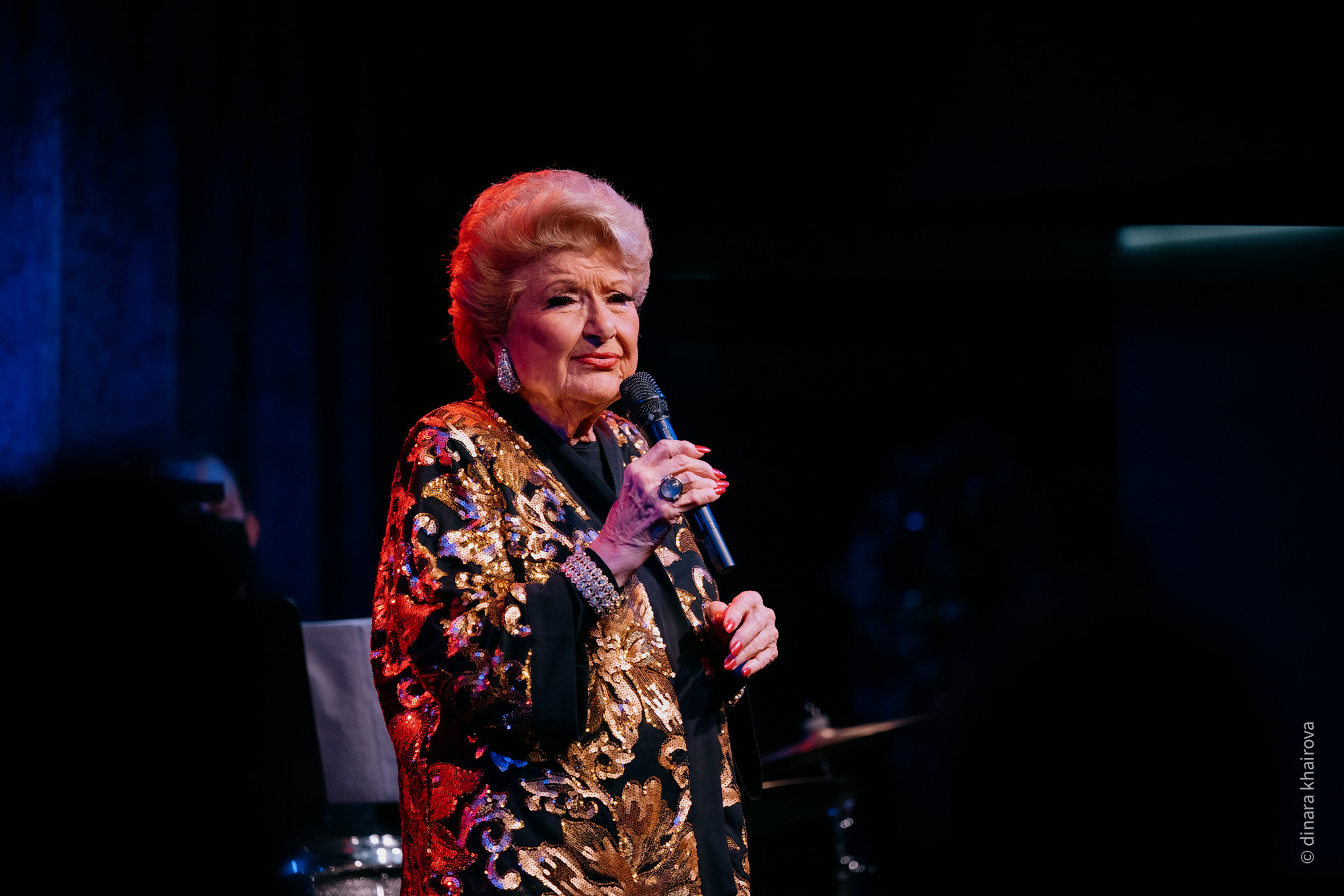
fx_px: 5823
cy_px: 447
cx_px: 671
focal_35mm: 156
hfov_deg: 13.2
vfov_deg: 8.8
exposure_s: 1/320
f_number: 2.8
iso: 1000
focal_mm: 155
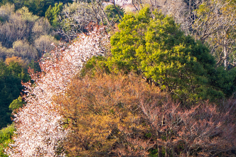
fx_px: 2793
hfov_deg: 4.8
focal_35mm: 426
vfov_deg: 3.2
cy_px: -149
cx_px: 497
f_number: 8
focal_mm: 100
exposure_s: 1/15
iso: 100
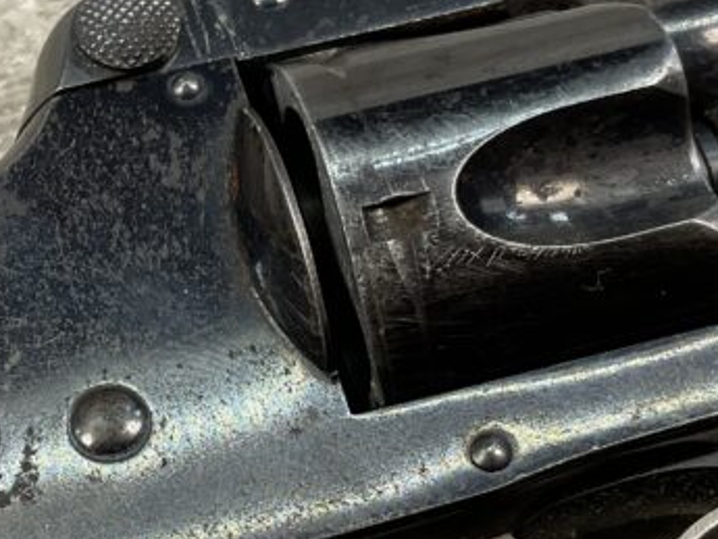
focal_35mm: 86
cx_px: 273
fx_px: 1784
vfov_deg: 17.1
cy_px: 383
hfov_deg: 22.7
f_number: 1.8
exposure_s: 1/120
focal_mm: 3
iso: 16
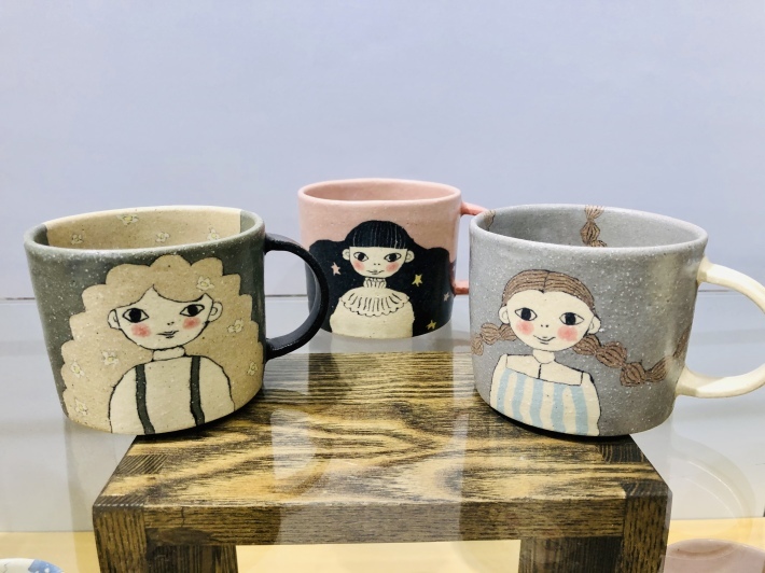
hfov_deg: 63.5
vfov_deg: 49.7
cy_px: 286
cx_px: 382
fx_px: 619
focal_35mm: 28
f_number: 1.8
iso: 32
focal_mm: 3.99
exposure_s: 1/30
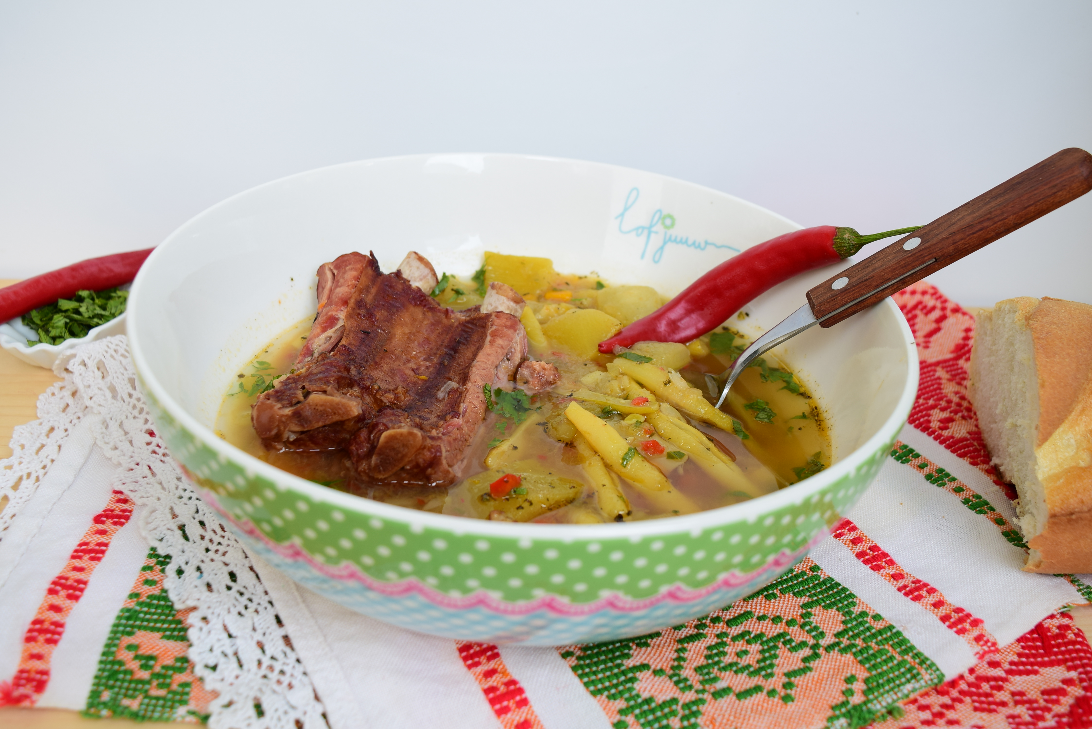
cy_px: 364
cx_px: 546
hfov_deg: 53.1
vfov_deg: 36.9
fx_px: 1092
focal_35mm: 36
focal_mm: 24
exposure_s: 1/40
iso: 100
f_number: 6.3
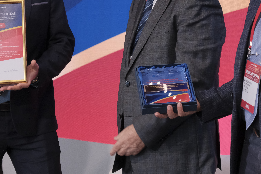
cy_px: 30
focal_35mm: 112
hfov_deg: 18.3
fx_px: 812
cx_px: 148
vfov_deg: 12.2
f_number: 3.6
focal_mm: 41.4
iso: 2000
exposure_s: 1/250
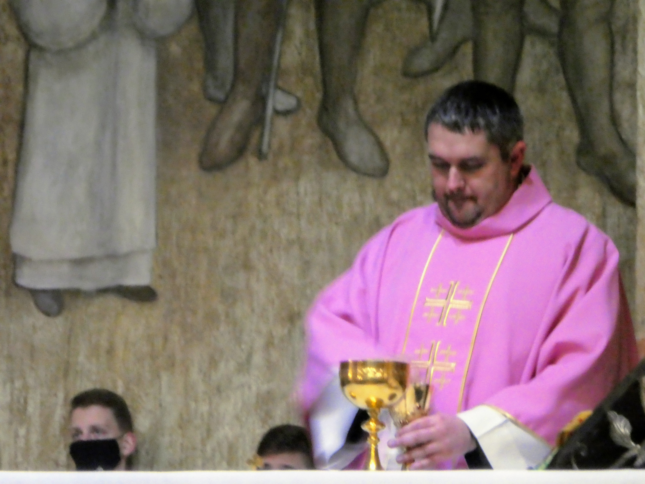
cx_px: 322
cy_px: 242
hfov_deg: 10.7
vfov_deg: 8.0
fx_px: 3447
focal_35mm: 185
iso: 1600
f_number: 5.6
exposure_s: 1/8
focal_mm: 33.2
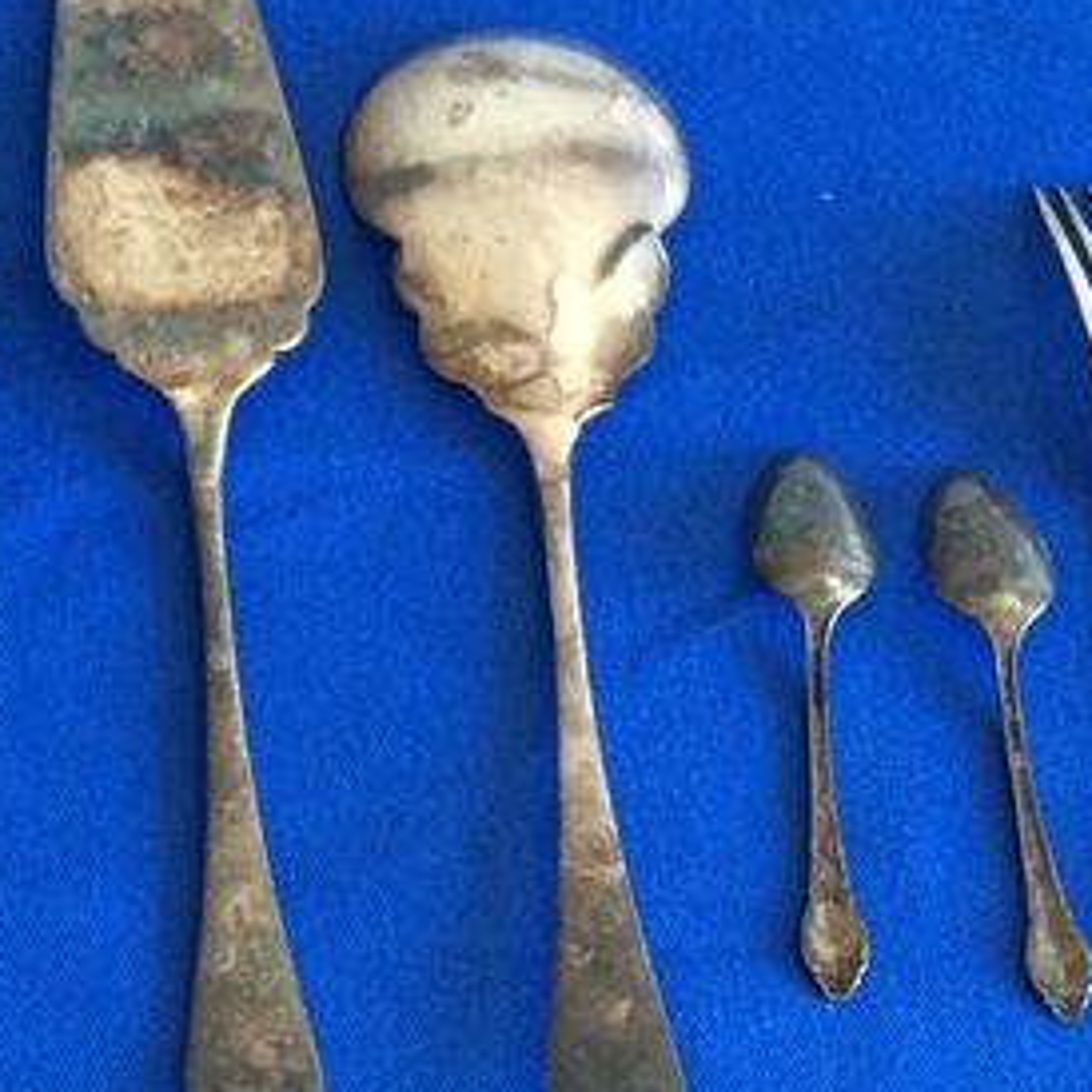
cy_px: 859
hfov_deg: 19.7
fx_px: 3105
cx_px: 215
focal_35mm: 87
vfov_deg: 19.8
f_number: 2.2
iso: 160
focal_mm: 4.12
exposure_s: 1/30
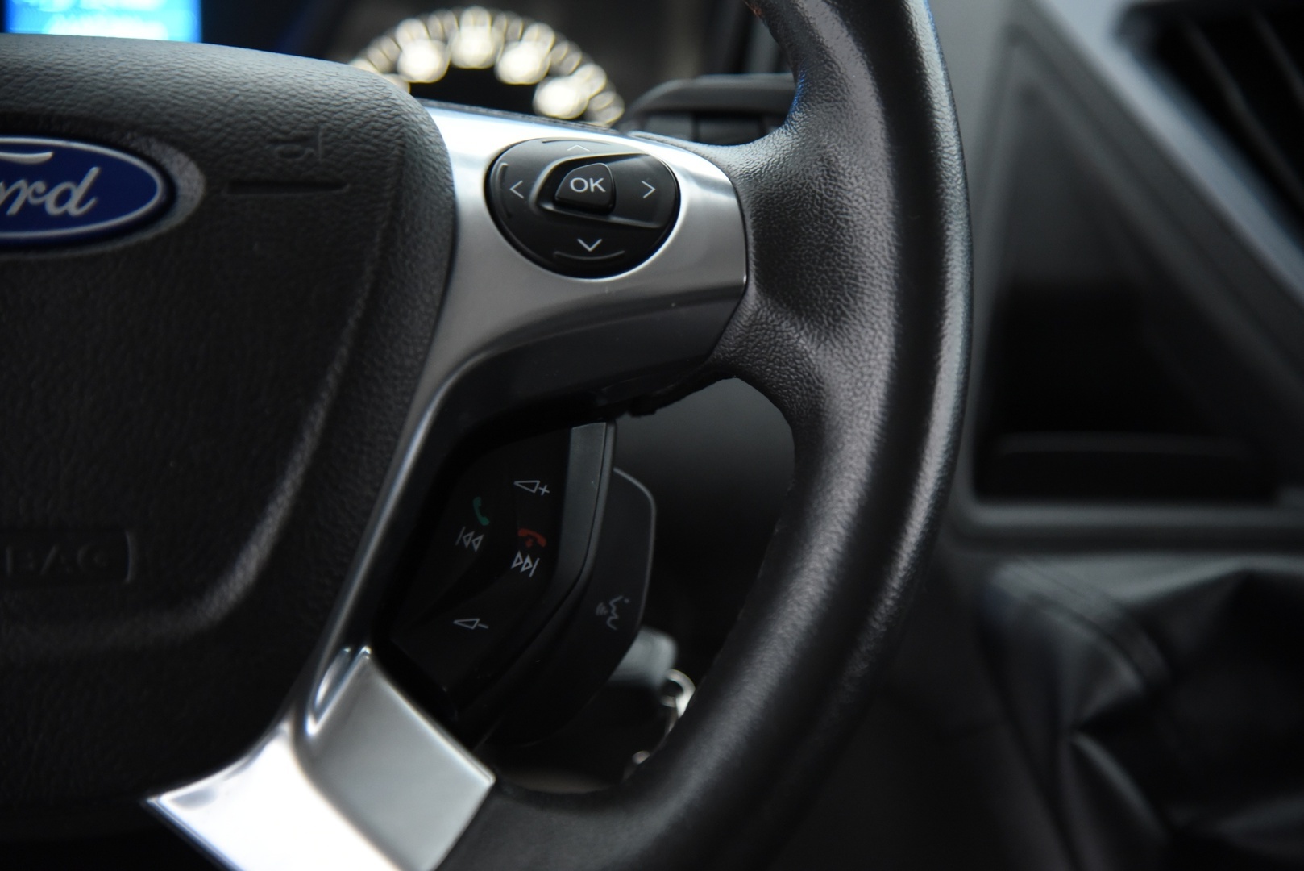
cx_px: 652
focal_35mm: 86
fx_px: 3116
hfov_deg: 23.6
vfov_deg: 15.9
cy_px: 436
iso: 4000
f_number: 4
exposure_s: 1/20
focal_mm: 86
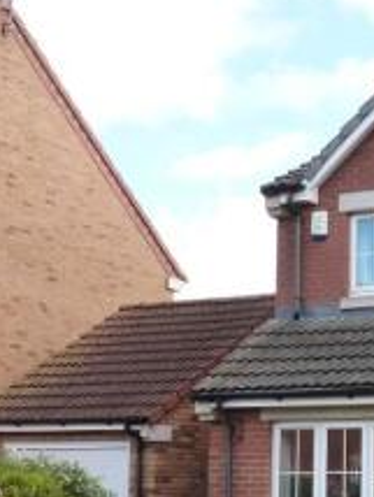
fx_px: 978
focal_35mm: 68
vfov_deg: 27.8
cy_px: 417
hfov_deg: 19.5
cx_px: 519
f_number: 4
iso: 125
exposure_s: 1/160
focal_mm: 4.1
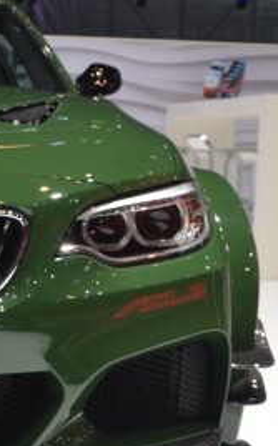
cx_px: -158
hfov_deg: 13.0
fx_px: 1142
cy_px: 240
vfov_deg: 22.1
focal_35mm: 94
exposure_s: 1/125
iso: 250
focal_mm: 22
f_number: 5.6
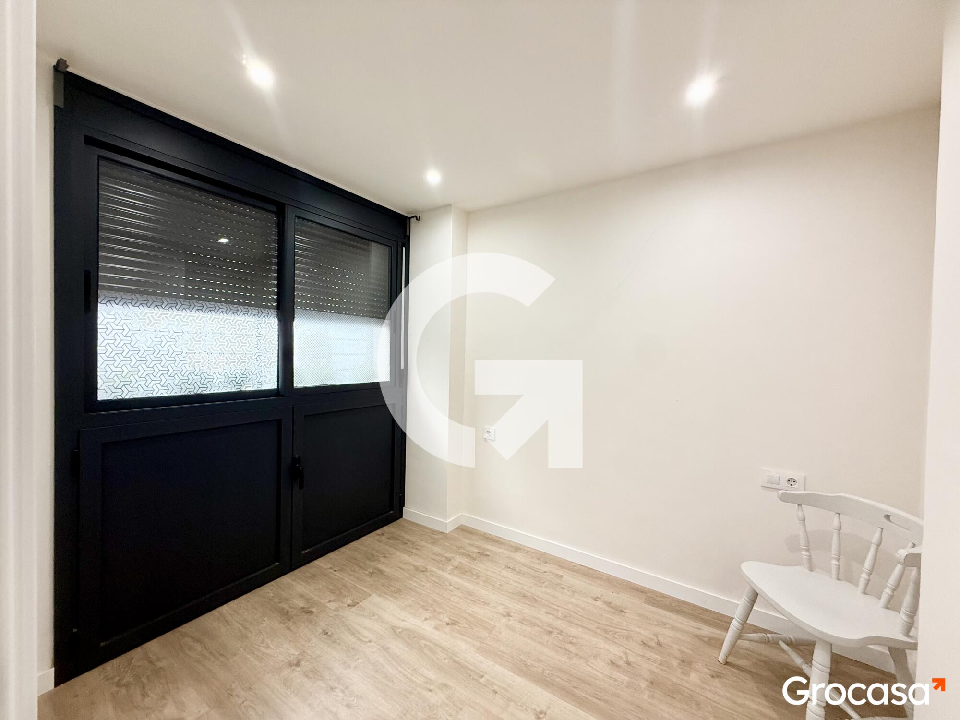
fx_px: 388
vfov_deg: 85.7
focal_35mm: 14
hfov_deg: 102.1
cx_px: 480
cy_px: 360
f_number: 2.2
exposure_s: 1/100
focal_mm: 2.22
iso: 160
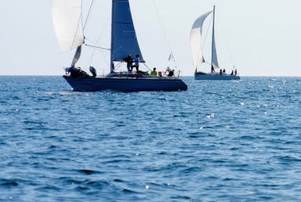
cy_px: 29
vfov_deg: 4.6
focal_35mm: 303
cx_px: 258
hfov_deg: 6.8
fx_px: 2539
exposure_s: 1/640
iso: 100
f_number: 6.3
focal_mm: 100
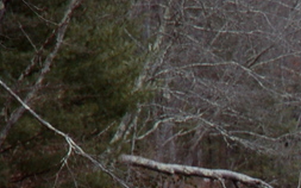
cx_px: 581
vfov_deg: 3.0
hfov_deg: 4.8
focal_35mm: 433
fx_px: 3551
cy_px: 384
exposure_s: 1/200
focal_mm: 70
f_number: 4.5
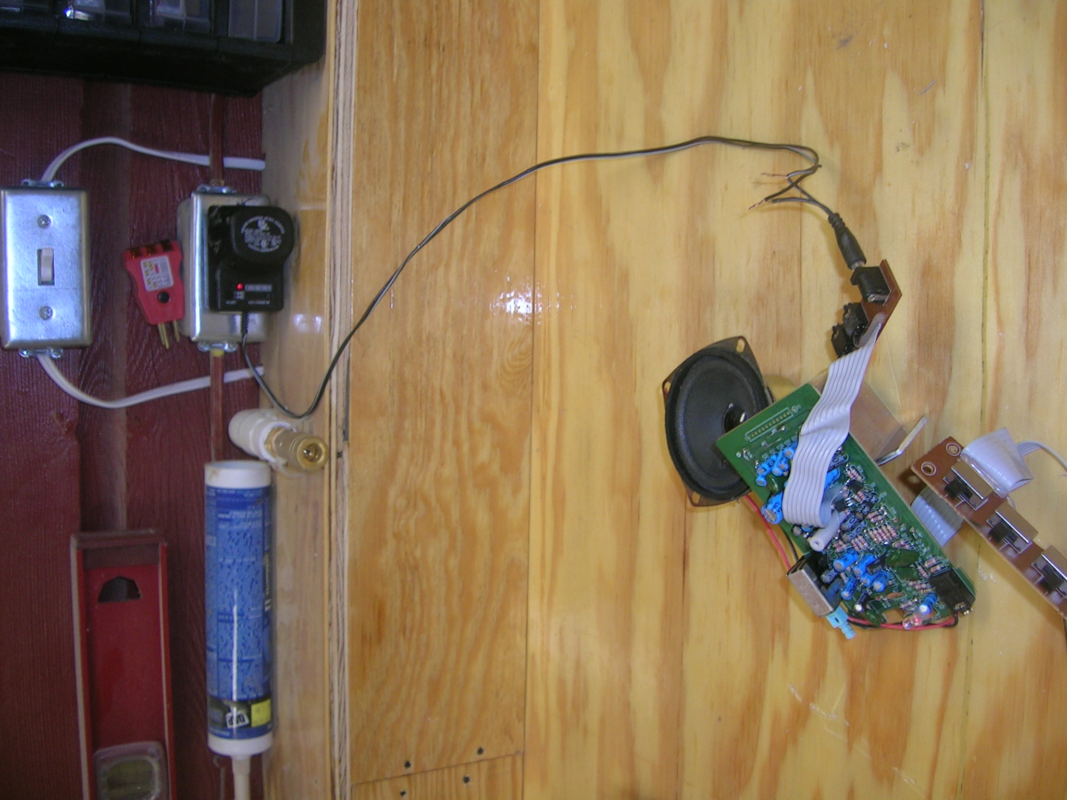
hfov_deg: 52.6
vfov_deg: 40.7
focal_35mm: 35
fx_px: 1079
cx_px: 534
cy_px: 400
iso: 50
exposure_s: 1/30
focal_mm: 5.4
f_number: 2.8
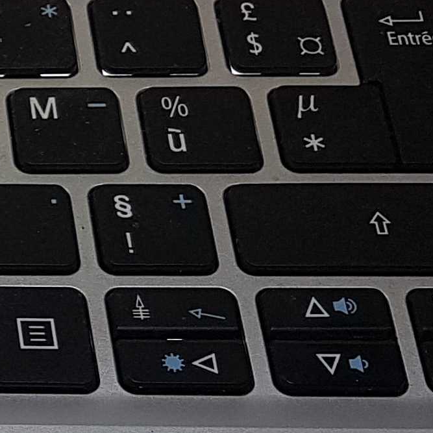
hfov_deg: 11.2
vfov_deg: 12.5
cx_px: -478
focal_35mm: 139
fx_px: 1967
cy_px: 281
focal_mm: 4.2
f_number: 1.7
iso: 40
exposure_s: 1/188
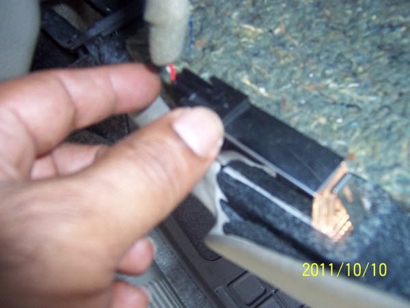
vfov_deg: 42.9
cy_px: 154
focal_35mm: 33
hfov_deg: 55.4
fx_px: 391
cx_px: 205
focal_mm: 5.5
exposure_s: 1/60
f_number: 2.8
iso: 140
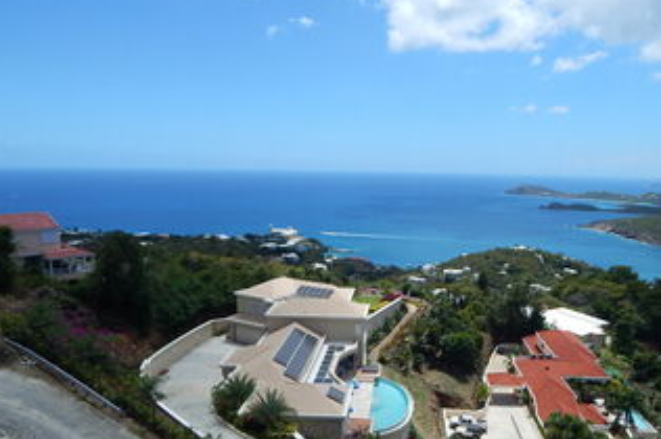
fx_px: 532
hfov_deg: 63.3
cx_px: 387
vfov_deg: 44.6
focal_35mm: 29
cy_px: 270
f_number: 6
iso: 125
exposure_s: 1/640
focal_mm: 4
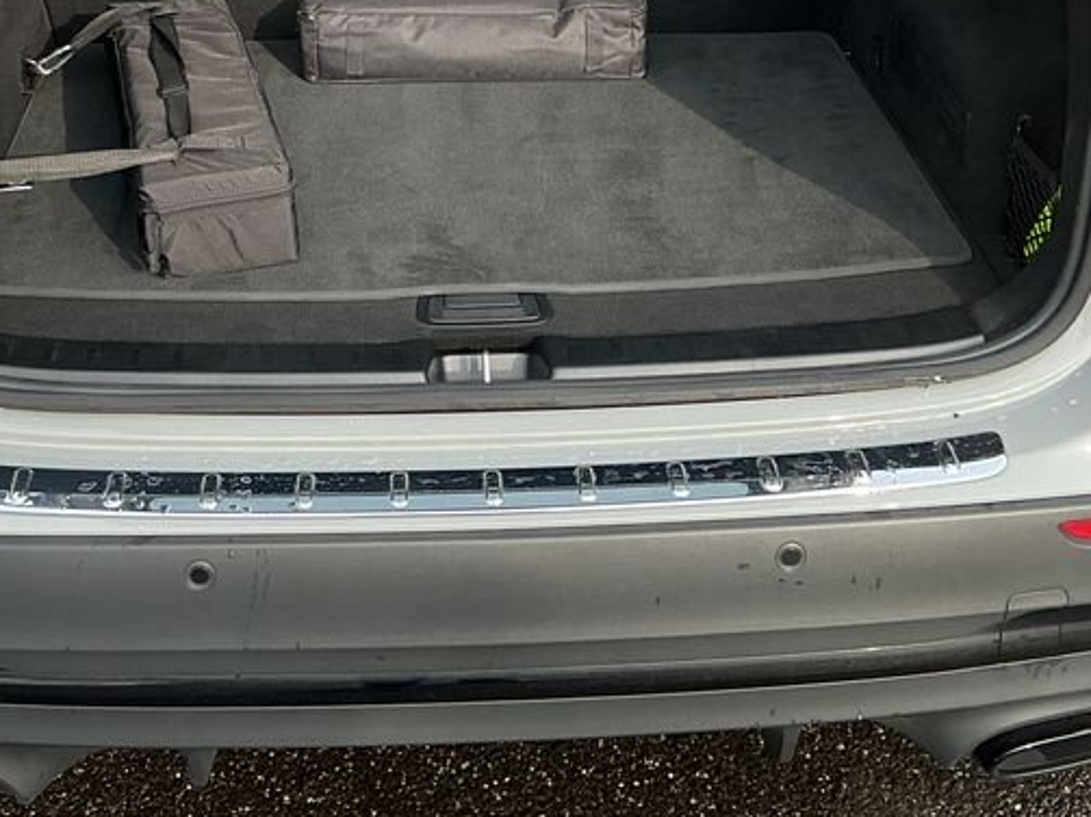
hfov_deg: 32.7
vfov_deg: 23.9
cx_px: 503
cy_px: 43
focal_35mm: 59
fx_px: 1859
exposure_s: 1/406
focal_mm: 3
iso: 25
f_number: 1.8
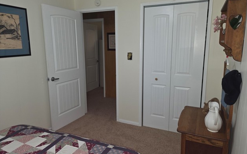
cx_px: 125
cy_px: 74
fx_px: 168
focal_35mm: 25
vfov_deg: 49.3
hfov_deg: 72.5
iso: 100
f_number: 1.7
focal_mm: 6.3
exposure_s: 1/24
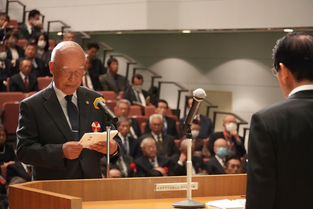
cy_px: 104
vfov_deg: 7.3
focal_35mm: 188
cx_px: 156
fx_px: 1629
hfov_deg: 11.0
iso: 6400
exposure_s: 1/60
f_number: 5.6
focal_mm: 125
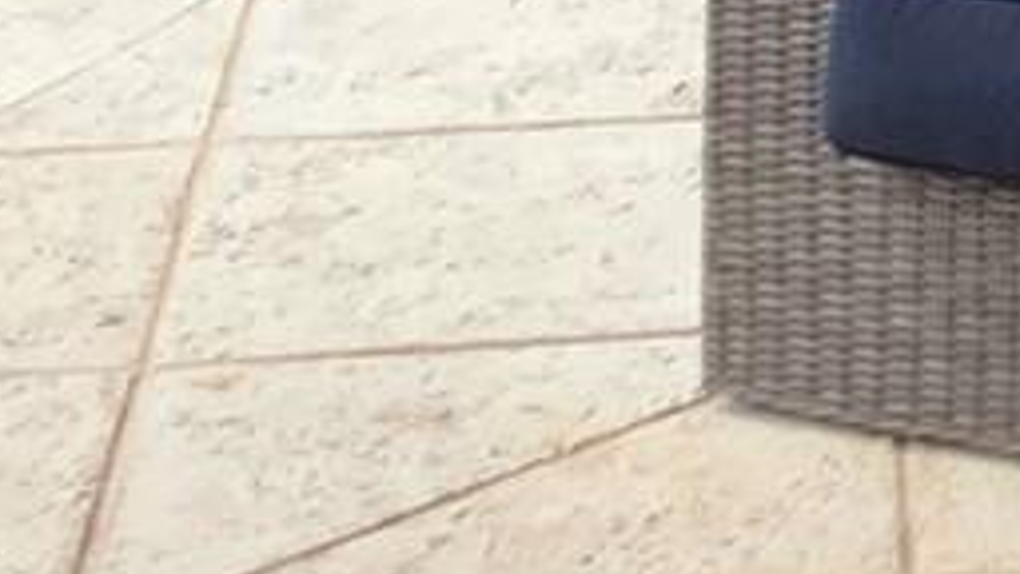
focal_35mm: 211
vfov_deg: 5.4
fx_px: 5707
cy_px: -1236
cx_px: 2295
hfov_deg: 9.3
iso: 25
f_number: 2.4
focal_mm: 3.3
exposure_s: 1/360
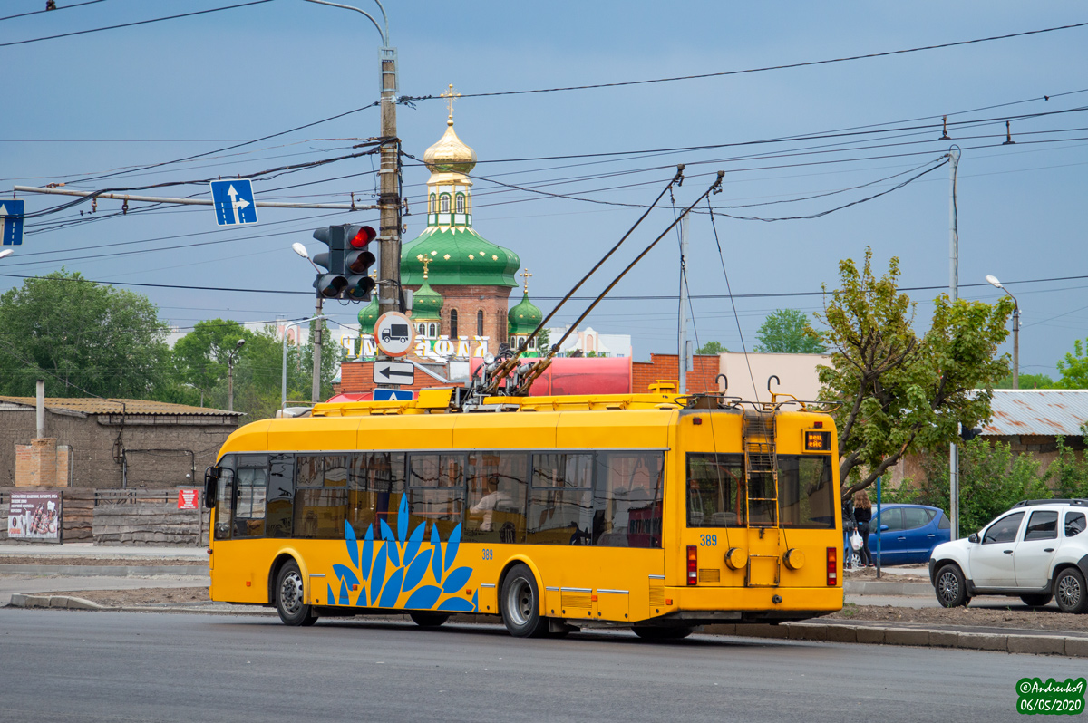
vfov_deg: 13.0
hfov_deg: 19.5
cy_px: 362
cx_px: 544
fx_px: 3171
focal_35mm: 105
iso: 200
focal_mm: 70
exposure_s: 1/320
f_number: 5.3
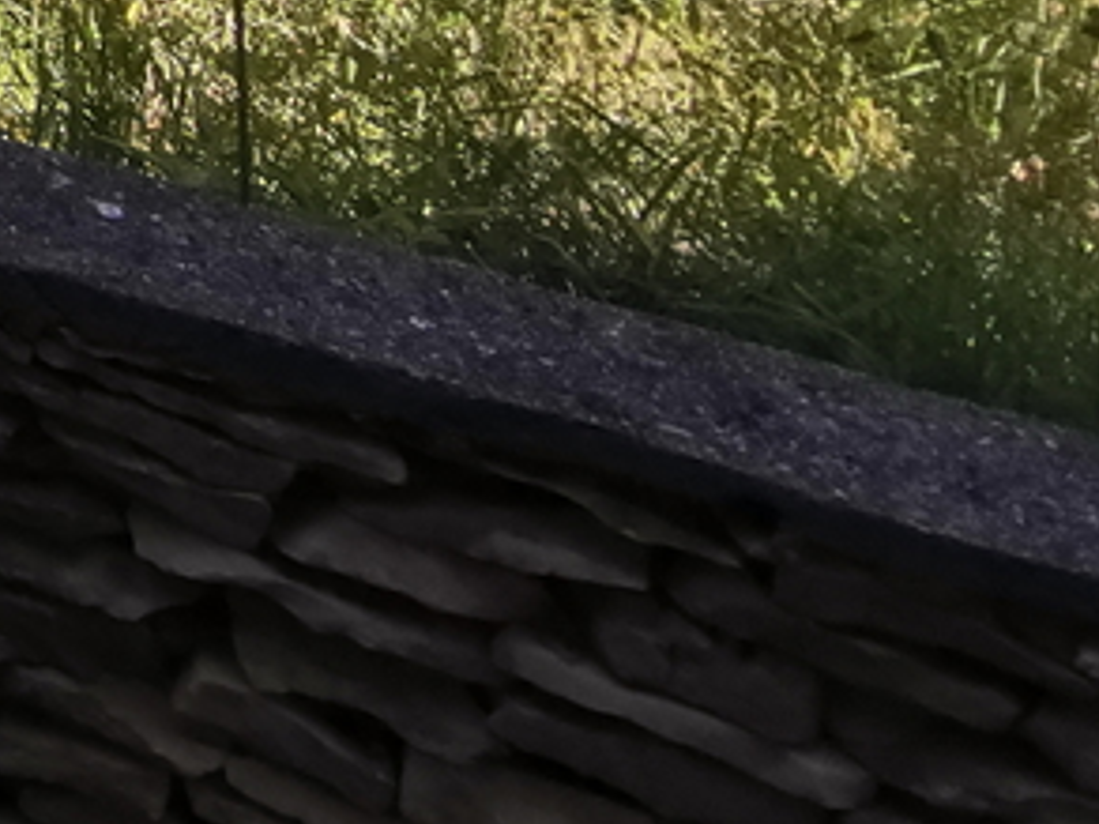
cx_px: -1261
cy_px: -854
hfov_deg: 16.6
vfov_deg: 15.0
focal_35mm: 79
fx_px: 2508
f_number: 2.2
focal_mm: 2.35
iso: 50
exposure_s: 1/791
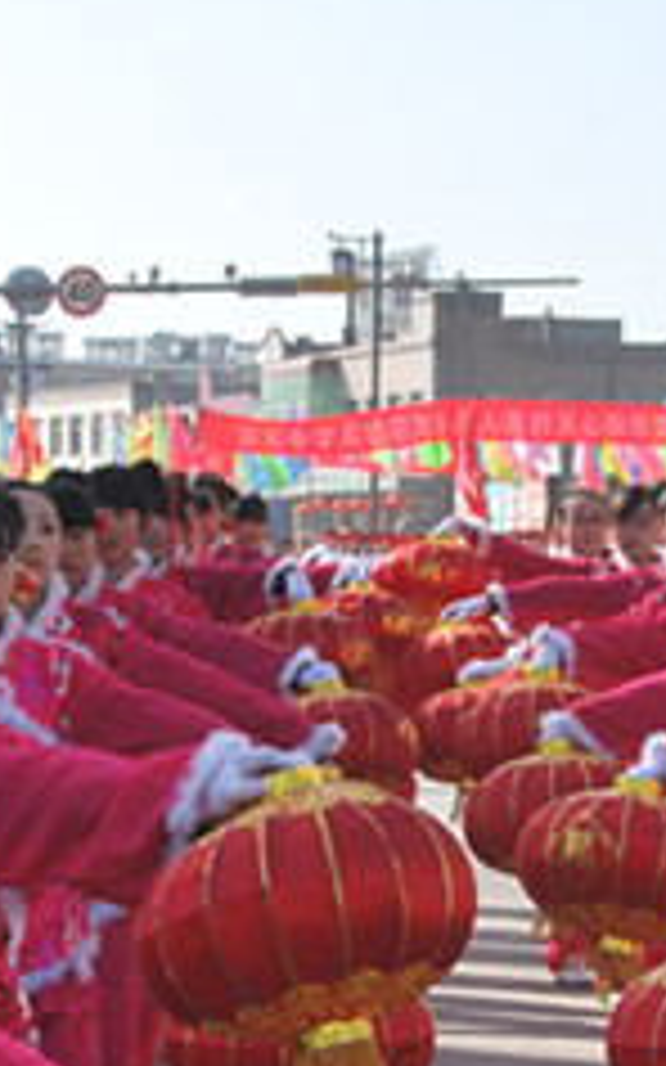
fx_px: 5260
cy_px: 841
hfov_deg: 7.2
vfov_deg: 11.5
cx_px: 432
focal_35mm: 181
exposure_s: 1/125
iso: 100
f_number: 9
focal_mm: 40
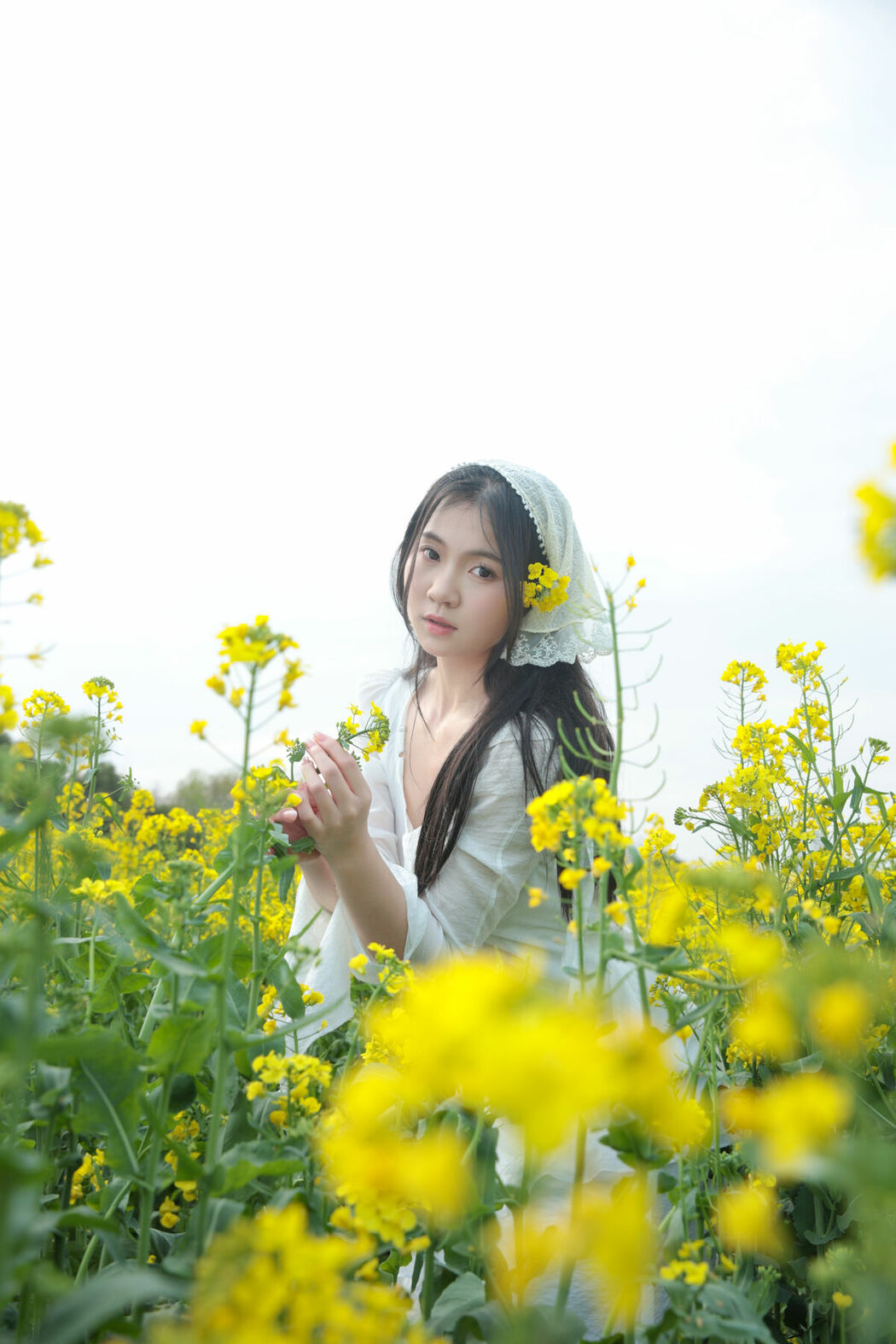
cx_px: 448
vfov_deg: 51.9
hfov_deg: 35.9
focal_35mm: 37
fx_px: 1381
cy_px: 672
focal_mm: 38
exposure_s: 1/125
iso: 100
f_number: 5.6
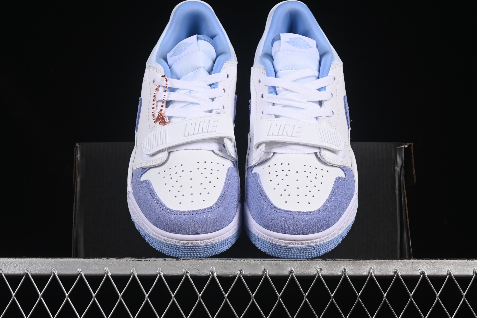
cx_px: 238
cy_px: 159
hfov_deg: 27.0
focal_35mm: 75
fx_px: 994
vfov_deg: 18.2
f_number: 8
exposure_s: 1/80
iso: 160
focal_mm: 50
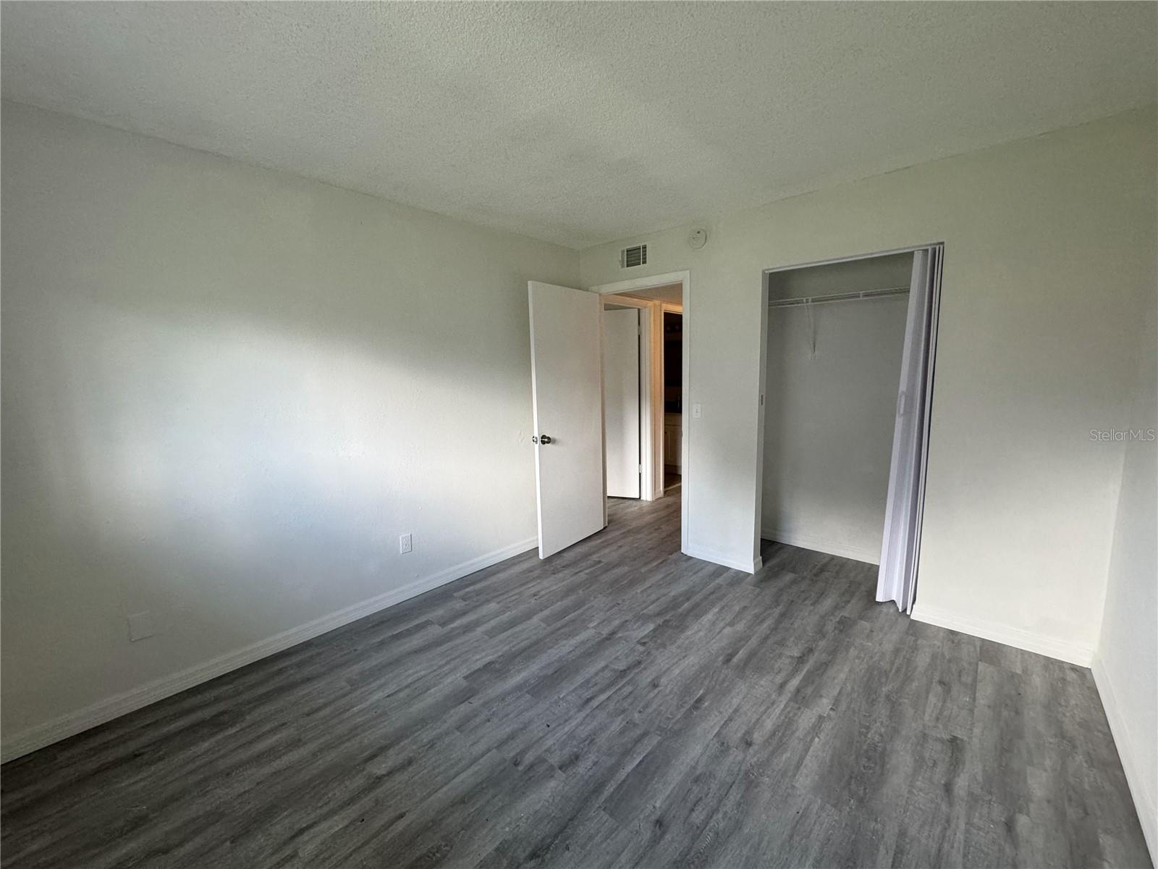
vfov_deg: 85.7
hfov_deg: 102.1
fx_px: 468
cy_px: 434
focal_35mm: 14
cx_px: 579
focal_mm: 2.22
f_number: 2.2
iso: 250
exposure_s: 1/120
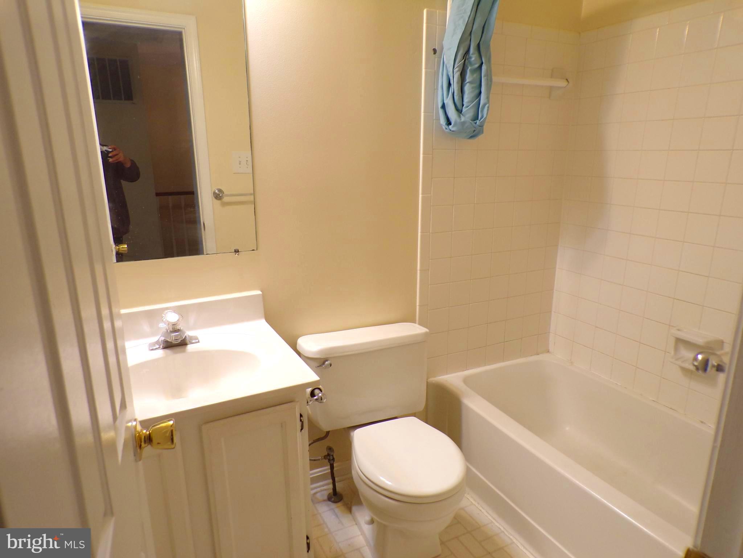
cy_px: 279
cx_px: 372
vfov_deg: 56.8
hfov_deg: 71.6
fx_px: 515
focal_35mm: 24
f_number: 3
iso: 103
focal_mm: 4.3
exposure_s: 1/34
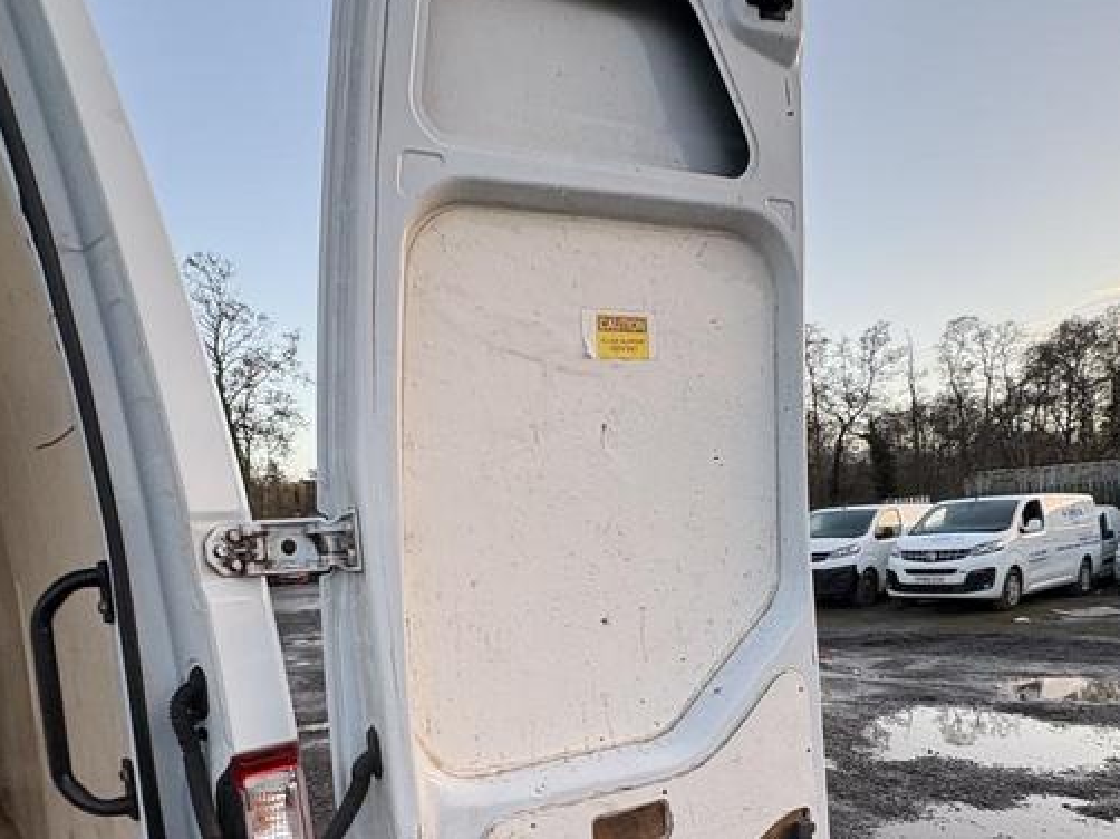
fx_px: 808
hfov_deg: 69.4
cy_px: 627
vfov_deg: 52.5
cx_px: 547
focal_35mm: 25
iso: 50
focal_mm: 2.22
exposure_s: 1/99
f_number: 2.2
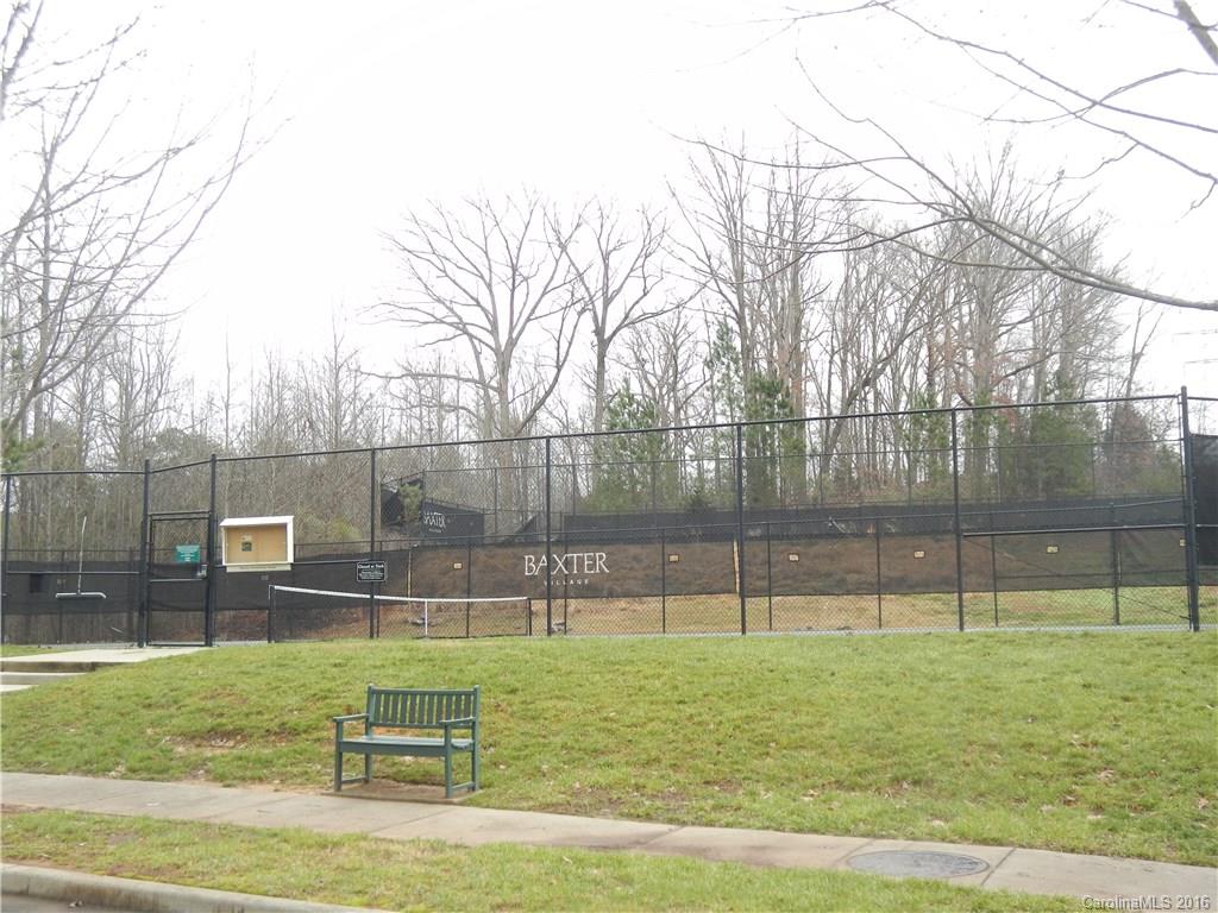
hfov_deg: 50.1
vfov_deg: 38.7
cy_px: 456
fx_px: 1302
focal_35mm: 37
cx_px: 609
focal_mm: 6.8
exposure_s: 1/125
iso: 125
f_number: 3.6
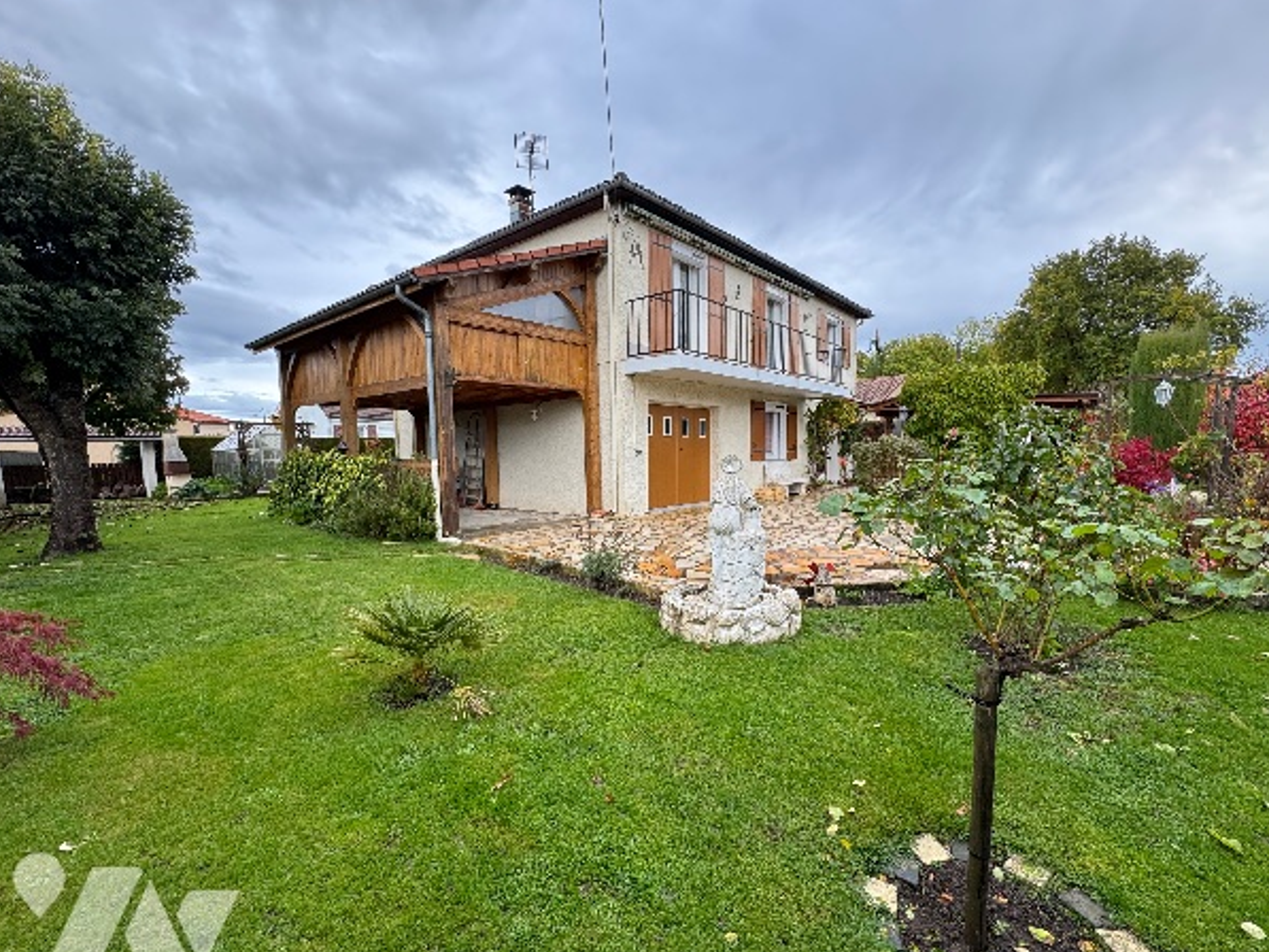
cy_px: 504
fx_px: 550
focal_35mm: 15
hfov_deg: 98.1
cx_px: 650
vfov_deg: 81.7
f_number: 2.2
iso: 40
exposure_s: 1/113
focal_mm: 2.22
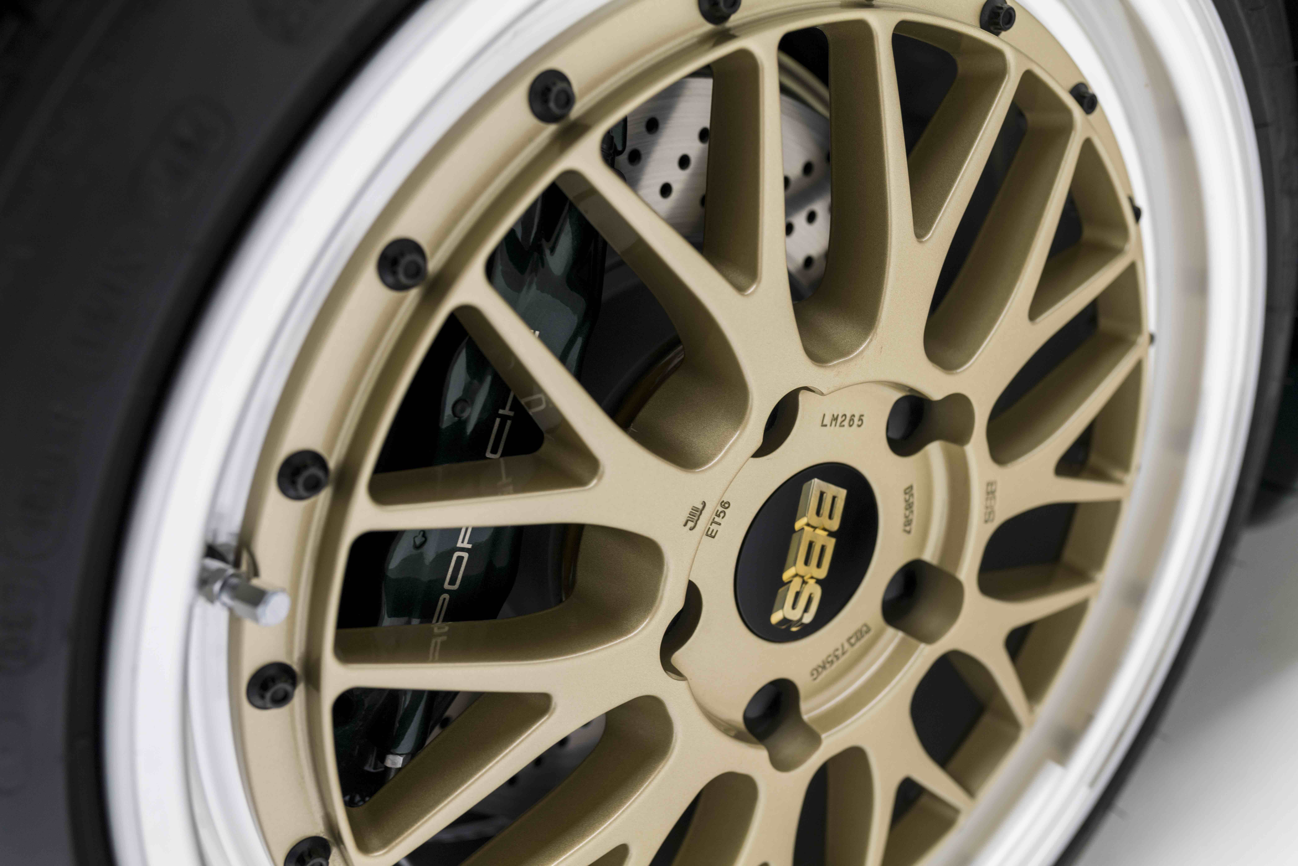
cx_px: 649
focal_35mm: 35
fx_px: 1262
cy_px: 433
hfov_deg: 54.4
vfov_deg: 37.9
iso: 400
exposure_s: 1/15
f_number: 4
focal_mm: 35
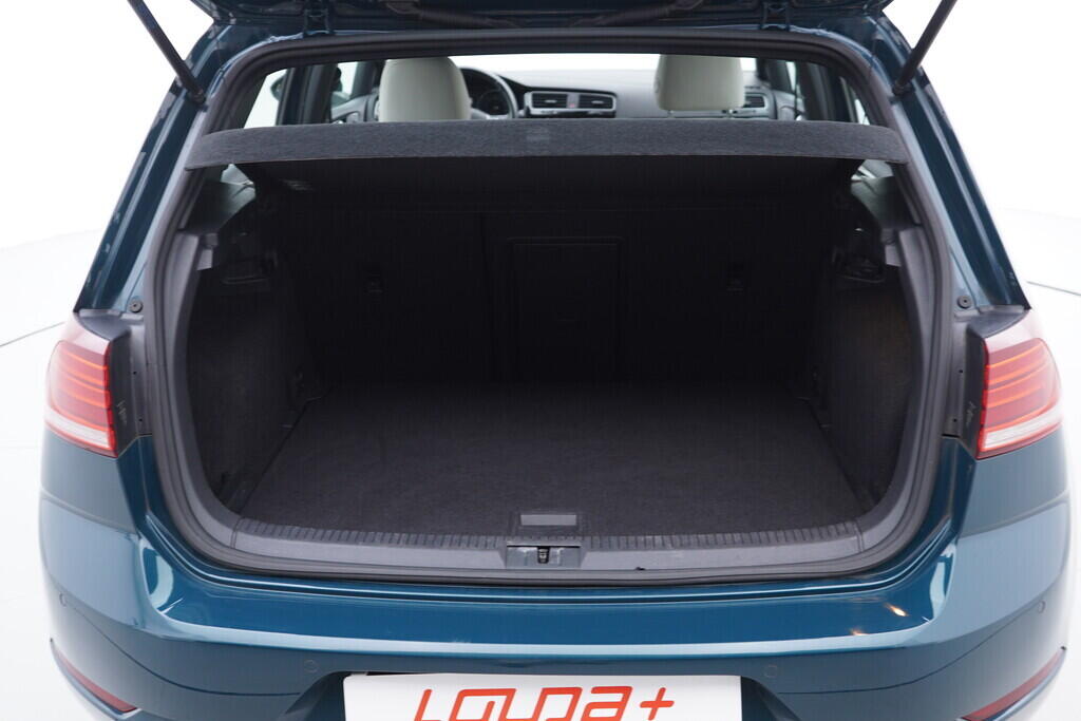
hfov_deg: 53.1
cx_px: 540
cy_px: 360
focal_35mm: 36
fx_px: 1081
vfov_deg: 36.9
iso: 200
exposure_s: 1/40
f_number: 2.8
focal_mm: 24
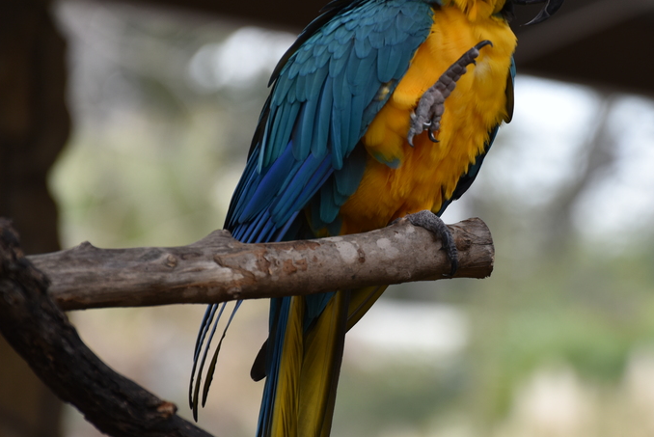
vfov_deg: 3.7
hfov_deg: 5.6
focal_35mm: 368
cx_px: 452
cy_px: 214
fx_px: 6689
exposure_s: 1/400
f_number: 5.3
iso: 320
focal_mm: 195
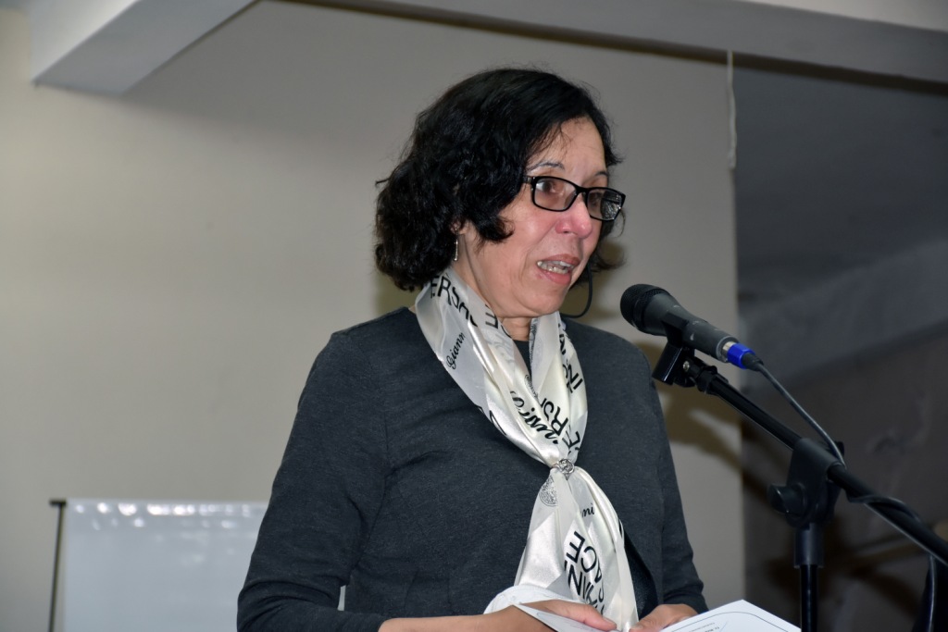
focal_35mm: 128
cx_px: 474
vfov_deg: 10.8
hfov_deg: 16.1
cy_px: 316
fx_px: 3358
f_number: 5.3
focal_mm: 85
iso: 800
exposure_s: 1/60
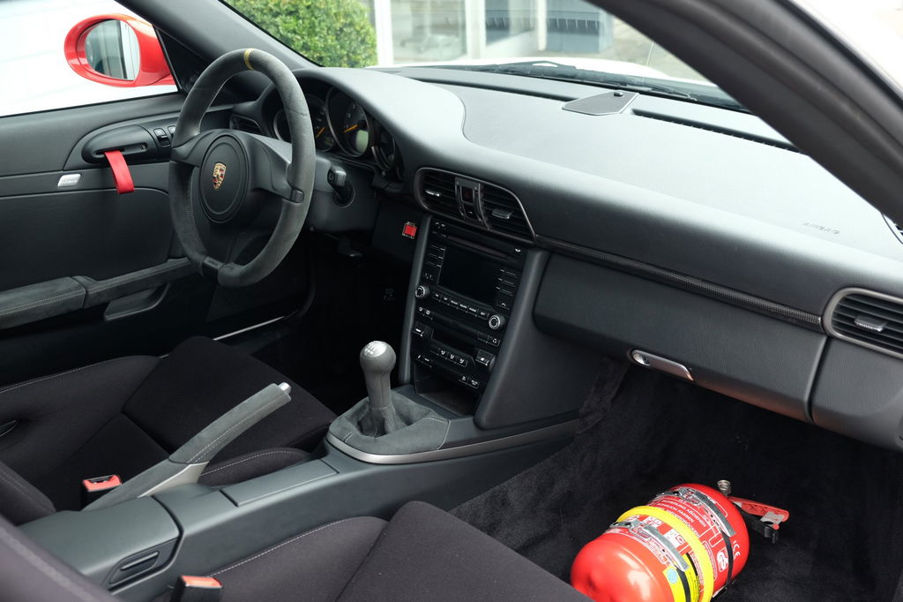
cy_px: 301
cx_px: 452
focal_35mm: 38
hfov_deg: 50.7
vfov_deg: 35.0
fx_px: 953
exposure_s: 1/60
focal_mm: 25.4
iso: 320
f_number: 3.2
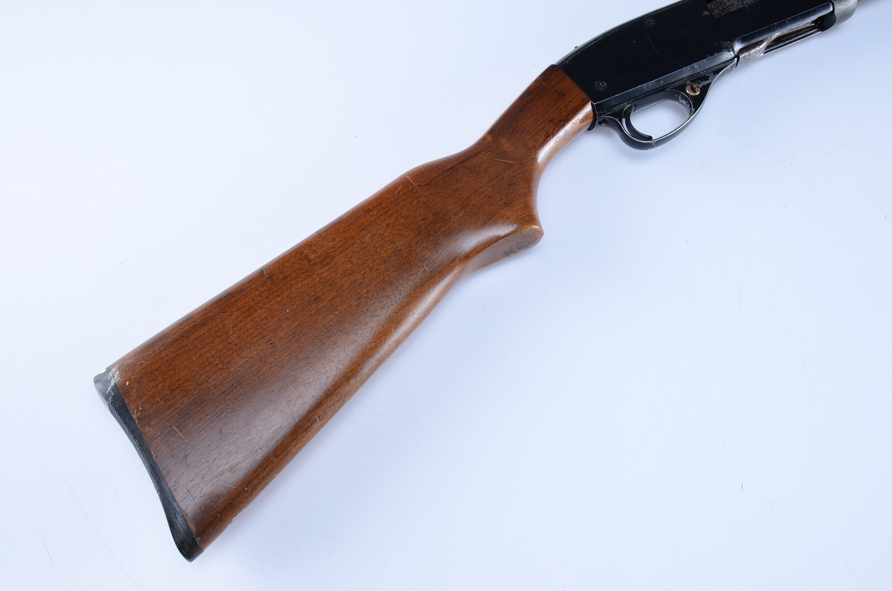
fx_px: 1039
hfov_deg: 46.5
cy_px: 296
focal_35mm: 42
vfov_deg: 31.8
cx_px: 446
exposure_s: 1/100
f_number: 9
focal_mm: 28
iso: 100
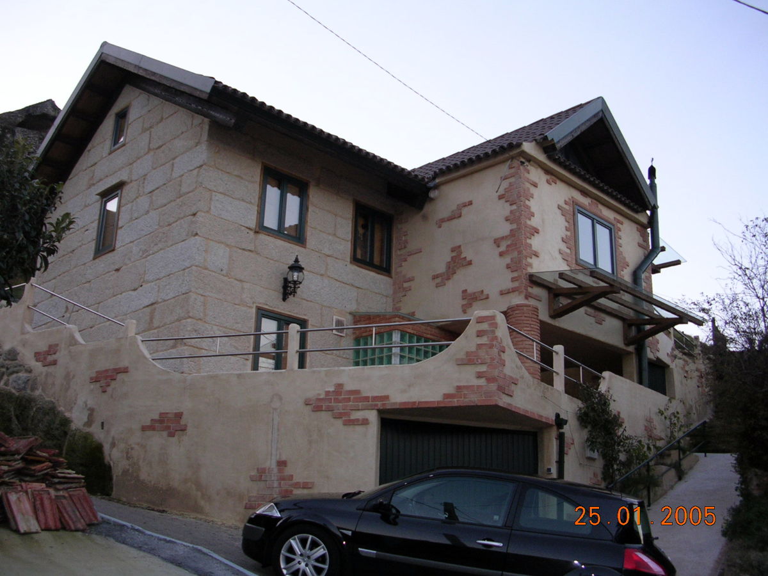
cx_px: 384
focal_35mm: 38
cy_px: 288
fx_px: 843
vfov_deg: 37.7
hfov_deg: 49.0
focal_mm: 5.8
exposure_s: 1/71
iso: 71
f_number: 2.8
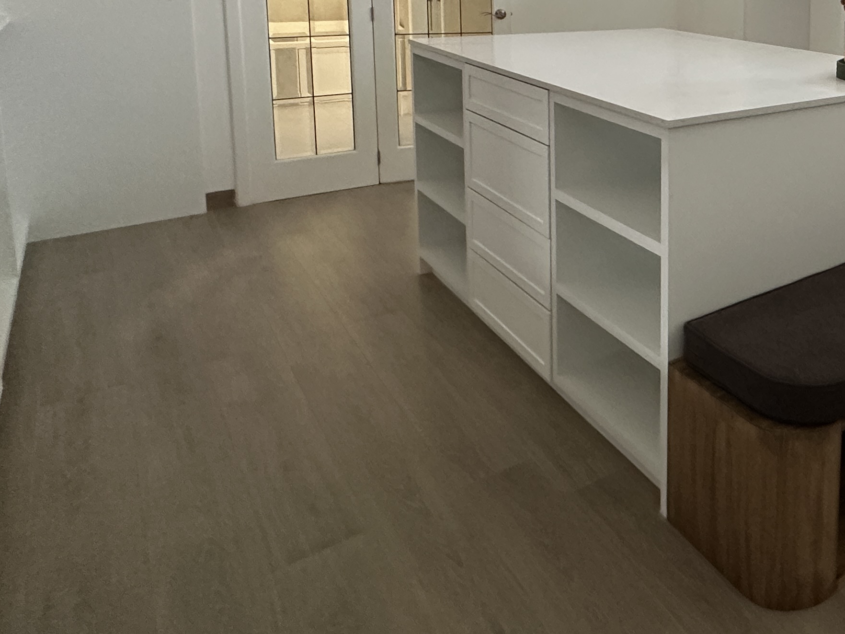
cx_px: 836
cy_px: 50
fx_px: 781
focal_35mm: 32
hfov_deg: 47.6
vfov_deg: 40.4
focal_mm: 2.22
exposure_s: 1/60
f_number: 2.2
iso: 320
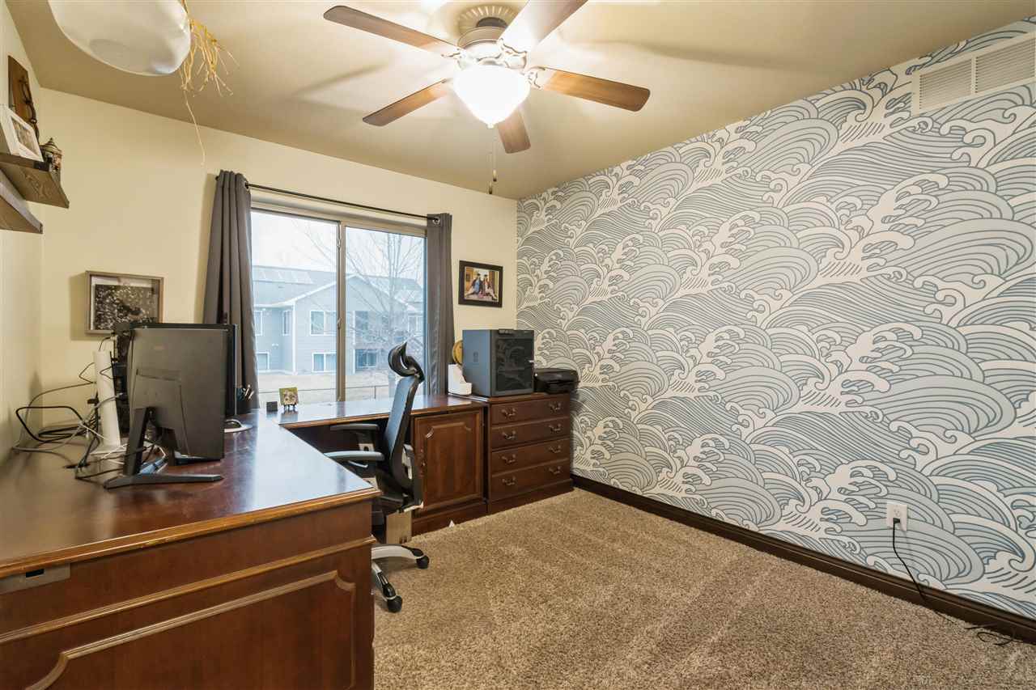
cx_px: 518
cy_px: 345
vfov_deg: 73.7
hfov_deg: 96.7
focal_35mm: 16
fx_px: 460
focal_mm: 16
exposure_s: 1/5
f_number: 9
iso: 800
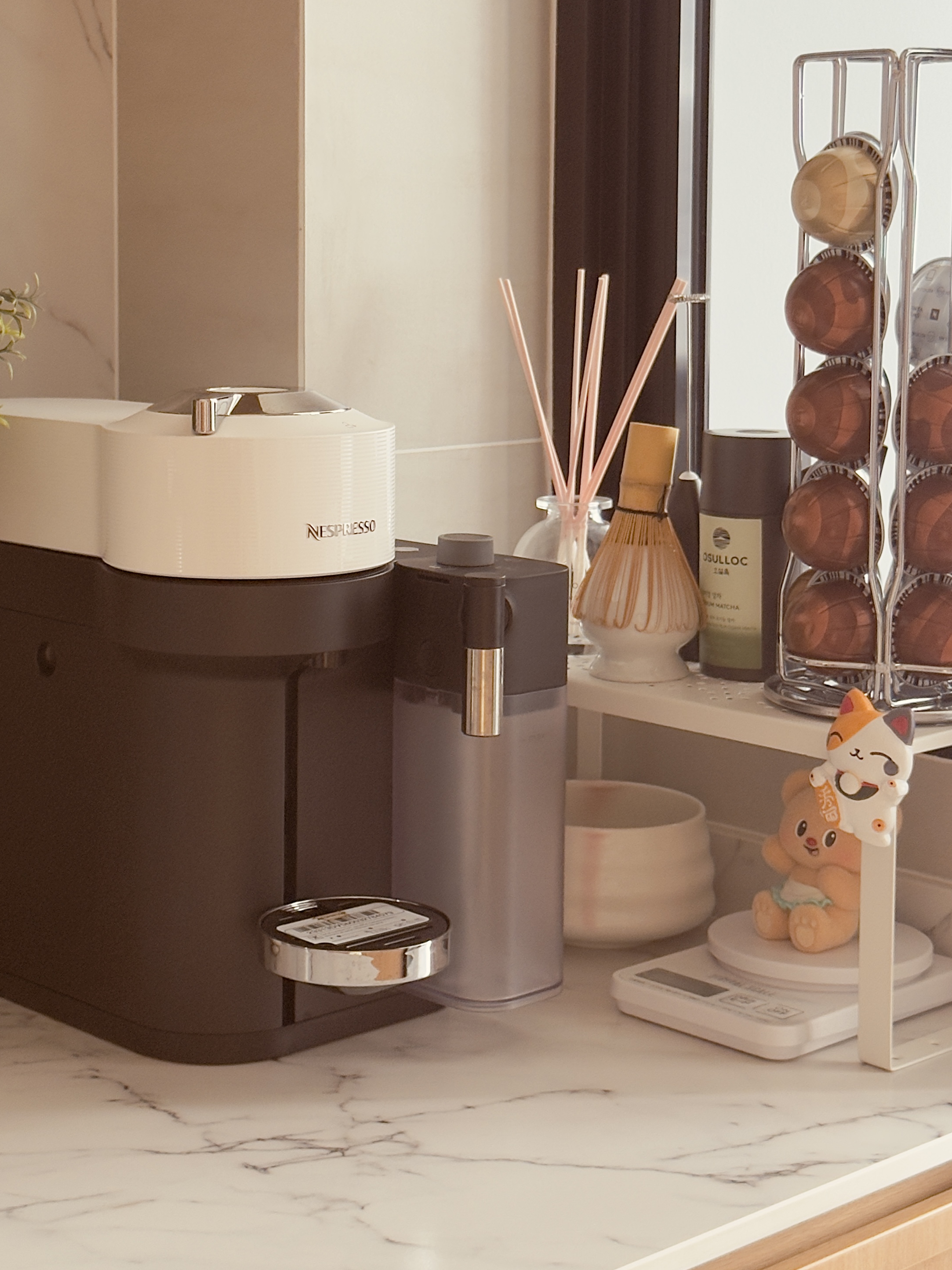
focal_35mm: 67
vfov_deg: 28.8
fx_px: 2457
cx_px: 386
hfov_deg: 21.9
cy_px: 413
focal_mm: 6.76
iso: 500
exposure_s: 1/40
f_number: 1.78
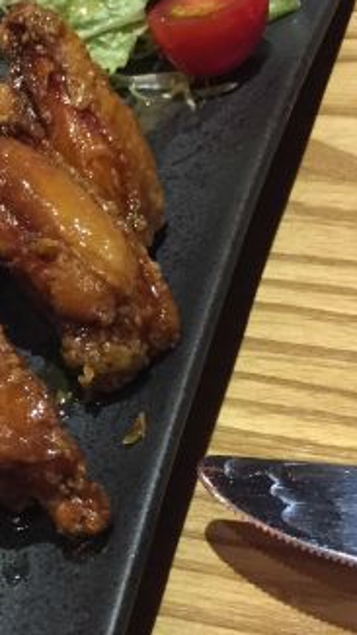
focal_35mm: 68
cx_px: -65
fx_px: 1143
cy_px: 383
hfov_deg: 17.0
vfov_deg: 30.9
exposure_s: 1/17
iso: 125
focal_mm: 4.15
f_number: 2.2
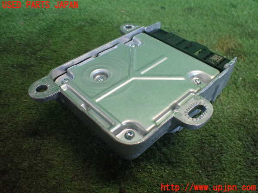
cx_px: 129
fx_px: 224
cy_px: 96
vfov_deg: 46.8
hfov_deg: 60.0
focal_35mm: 30
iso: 500
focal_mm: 5.4
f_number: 2.3
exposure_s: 1/125
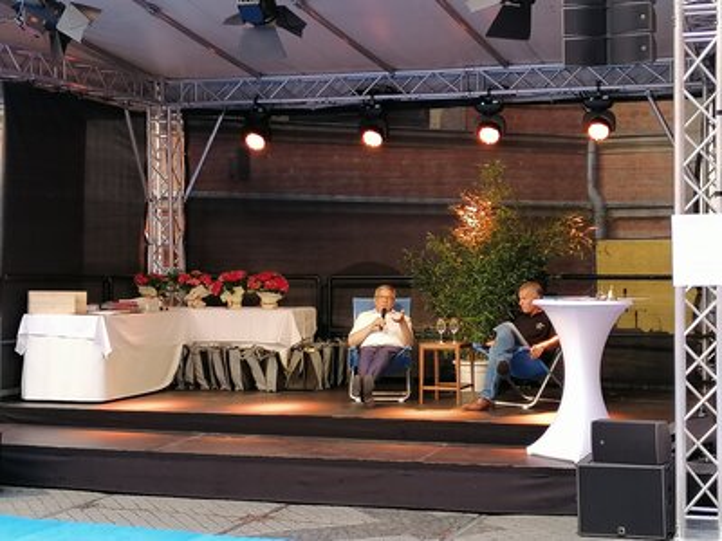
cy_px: 270
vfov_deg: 23.3
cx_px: 361
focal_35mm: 63
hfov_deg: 30.7
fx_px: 1314
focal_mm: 4.75
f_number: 1.8
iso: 100
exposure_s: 1/50
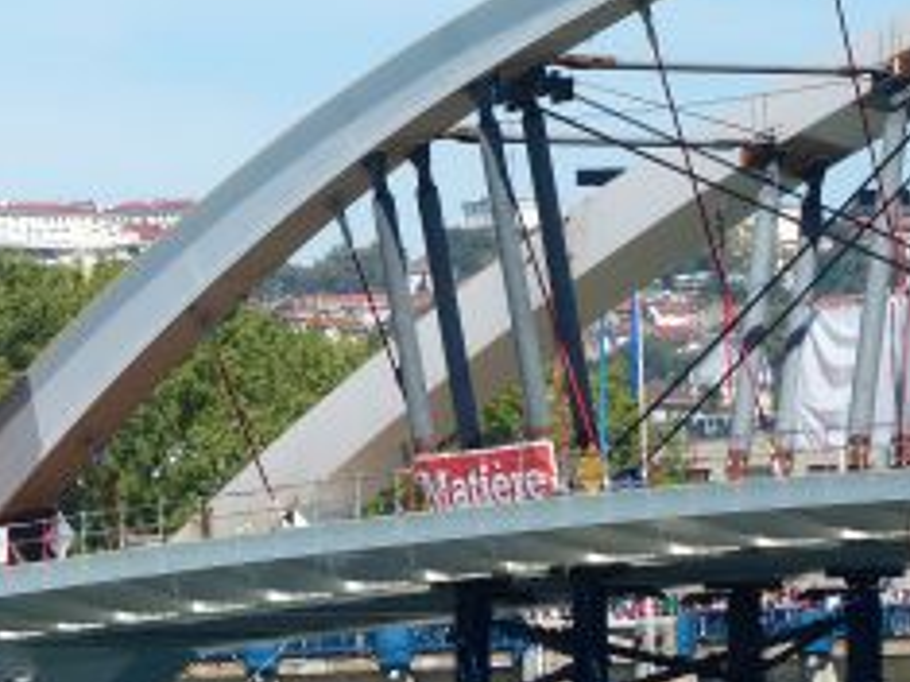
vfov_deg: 2.7
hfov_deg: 3.5
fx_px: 14688
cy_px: 448
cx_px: 902
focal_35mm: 559
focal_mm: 47.4
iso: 100
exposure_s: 1/1000
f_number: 4
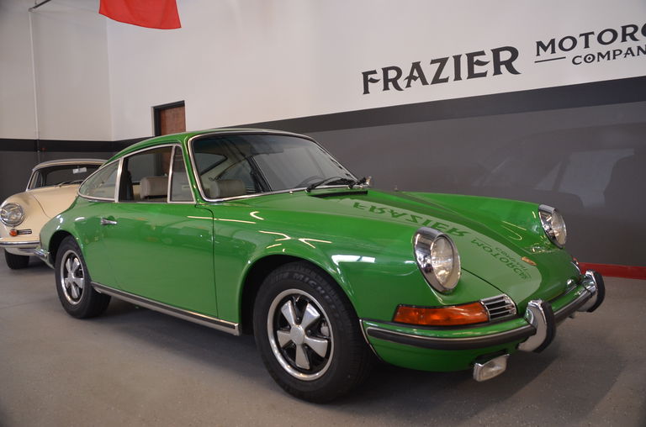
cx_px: 323
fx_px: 537
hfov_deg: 62.1
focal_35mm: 30
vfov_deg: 43.4
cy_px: 214
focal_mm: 20
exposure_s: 1/30
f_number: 3.5
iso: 1000
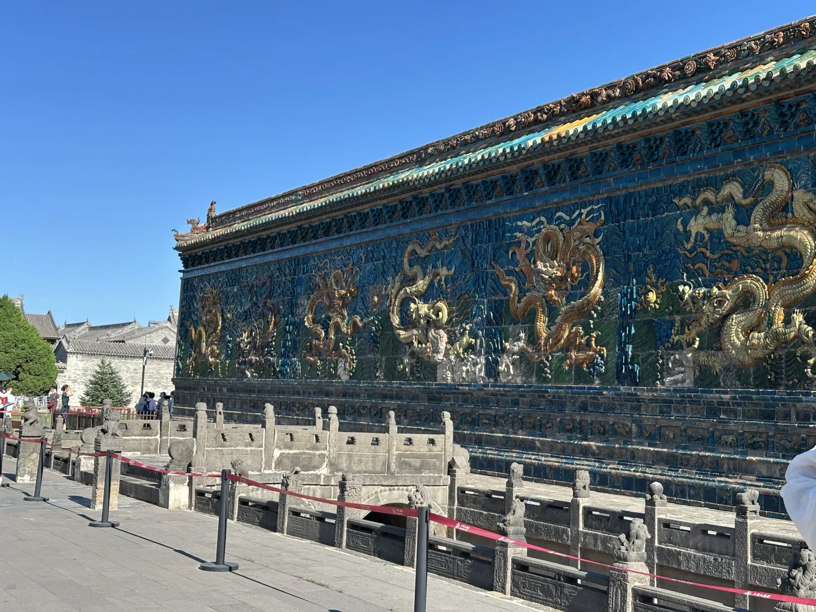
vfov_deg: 30.3
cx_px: 408
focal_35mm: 48
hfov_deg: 39.7
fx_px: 1131
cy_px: 306
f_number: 1.78
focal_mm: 6.86
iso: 64
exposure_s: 1/2028
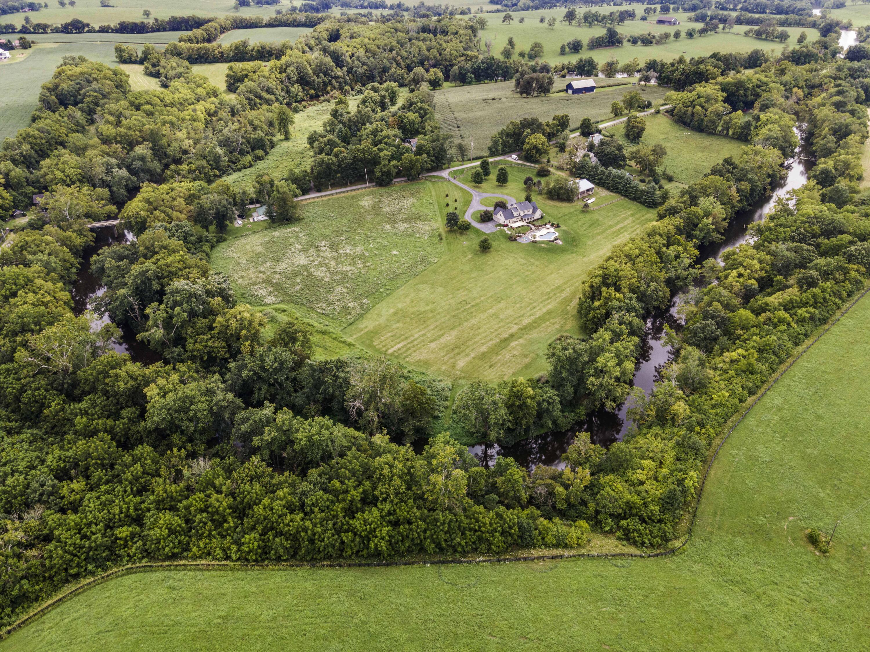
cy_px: 326
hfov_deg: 71.6
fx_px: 603
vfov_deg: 56.8
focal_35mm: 24
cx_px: 435
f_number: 2.8
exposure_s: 1/160
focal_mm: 4.5
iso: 100
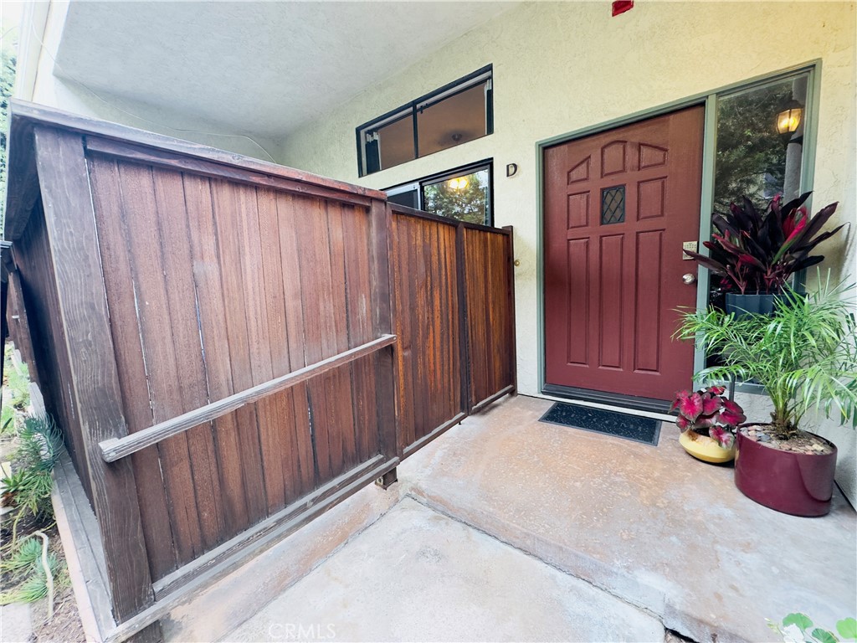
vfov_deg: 85.7
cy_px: 322
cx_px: 428
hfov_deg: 102.1
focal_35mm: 14
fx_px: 347
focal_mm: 2.22
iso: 250
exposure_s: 1/99
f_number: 2.2
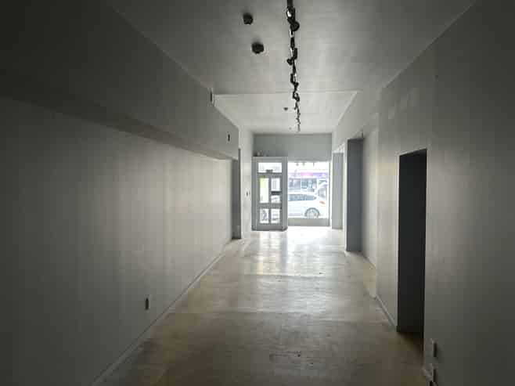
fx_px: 357
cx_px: 258
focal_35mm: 24
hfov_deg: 71.6
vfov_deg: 56.8
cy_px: 193
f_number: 1.78
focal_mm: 6.86
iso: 250
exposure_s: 1/60
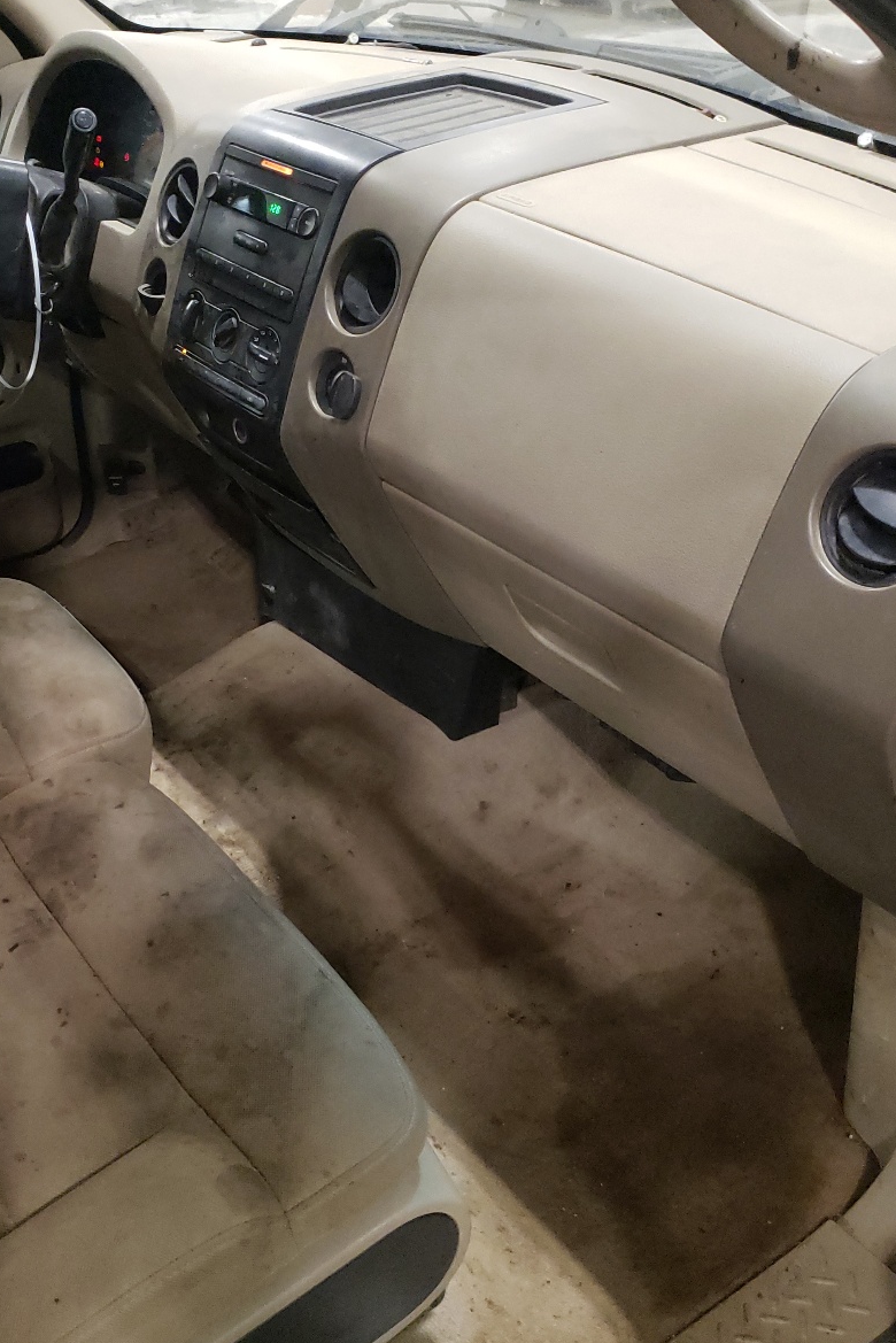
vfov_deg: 51.9
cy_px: 659
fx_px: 1380
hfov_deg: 35.8
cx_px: 352
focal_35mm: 37
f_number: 1.5
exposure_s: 1/24
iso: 595
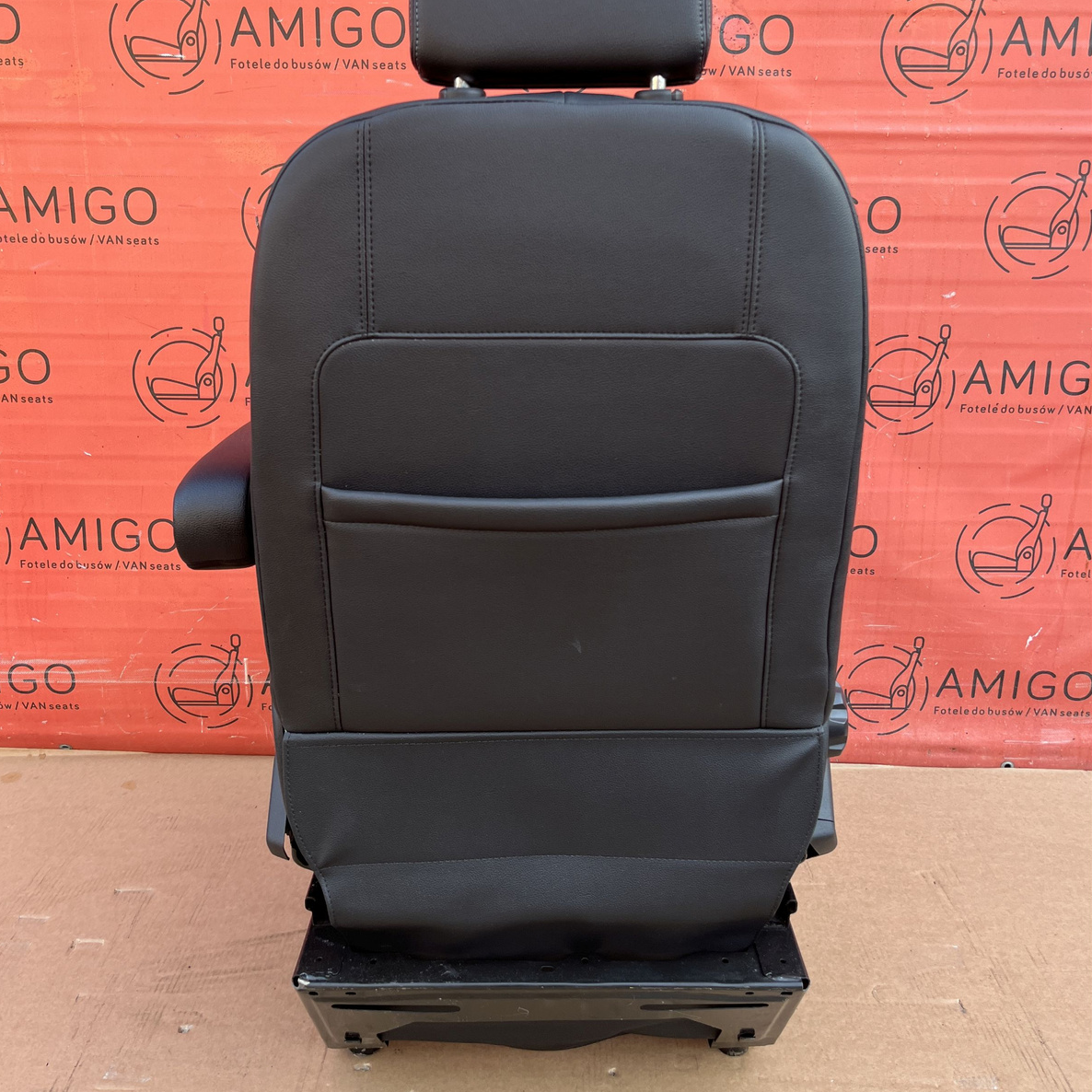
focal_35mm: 31
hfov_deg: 52.5
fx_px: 1106
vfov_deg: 52.1
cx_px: 541
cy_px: 426
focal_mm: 5.1
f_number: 1.6
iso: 32
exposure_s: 1/122
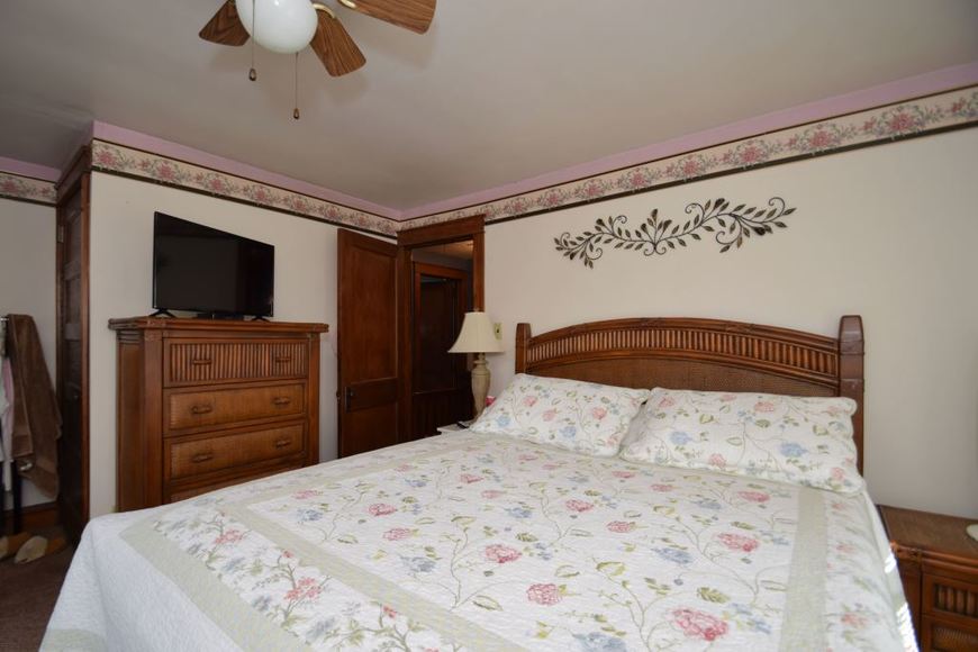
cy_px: 326
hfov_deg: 100.4
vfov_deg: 77.3
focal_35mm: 15
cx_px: 489
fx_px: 407
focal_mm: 10
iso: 125
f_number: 3.5
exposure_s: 1/50
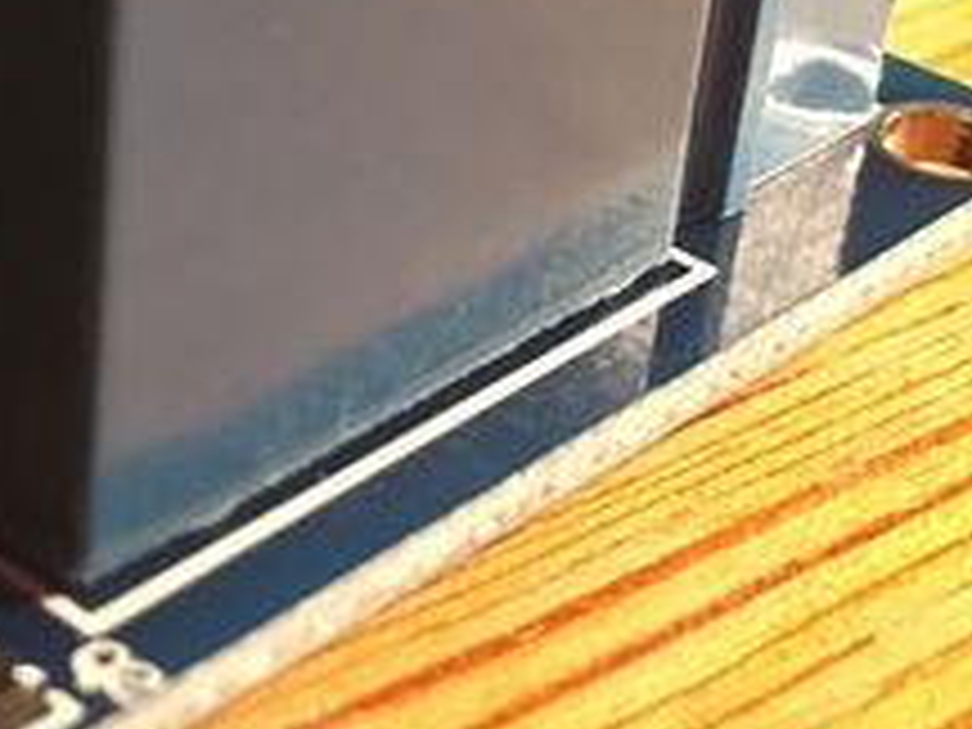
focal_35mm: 106
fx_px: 2976
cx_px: -126
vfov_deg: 13.9
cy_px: 263
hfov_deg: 17.8
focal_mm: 4.15
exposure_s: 1/4
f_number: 2.2
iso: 64
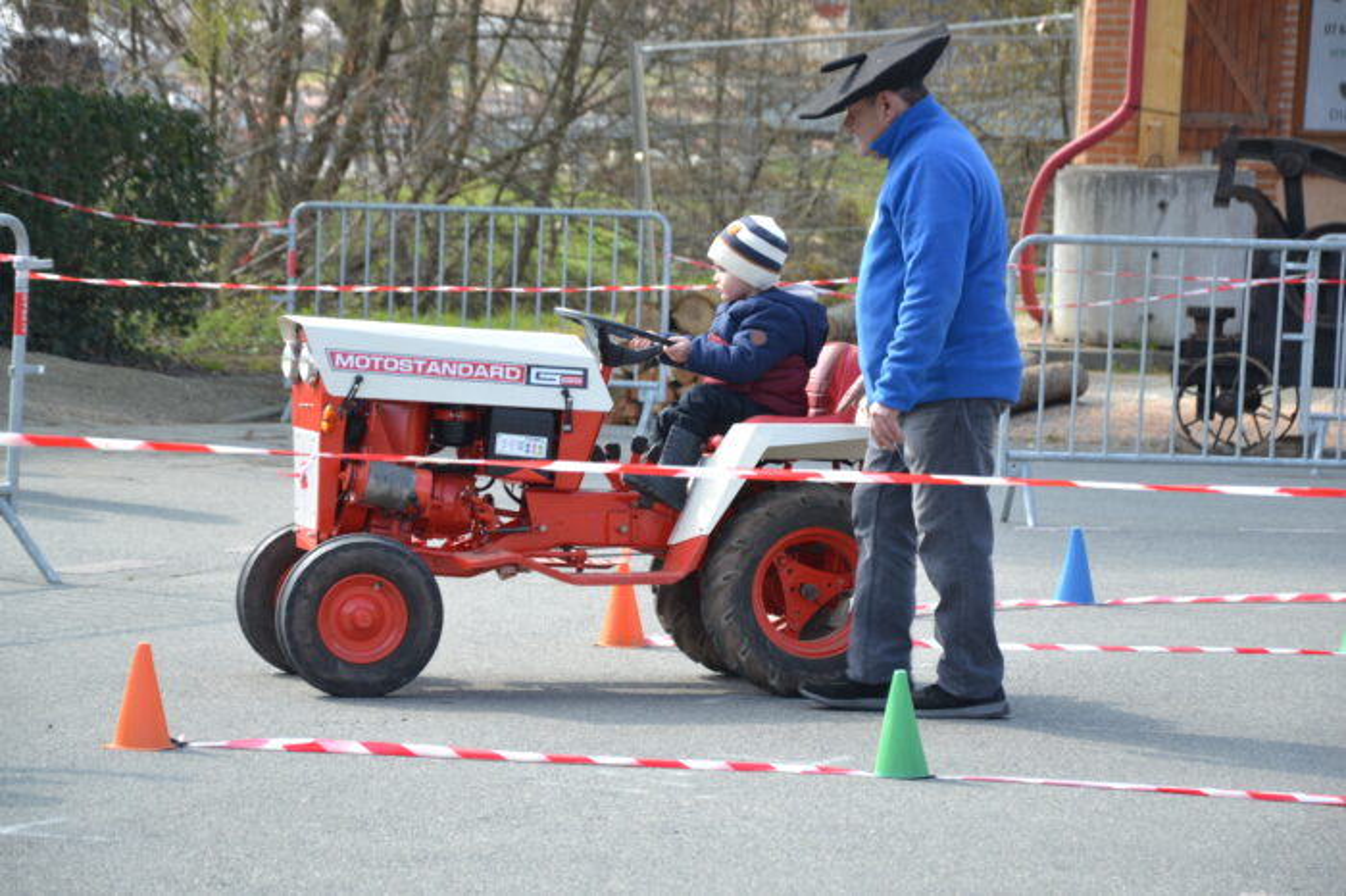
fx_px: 5886
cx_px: 673
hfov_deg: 13.0
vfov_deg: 8.7
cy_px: 448
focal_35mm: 158
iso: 160
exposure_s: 1/125
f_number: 5.6
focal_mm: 105
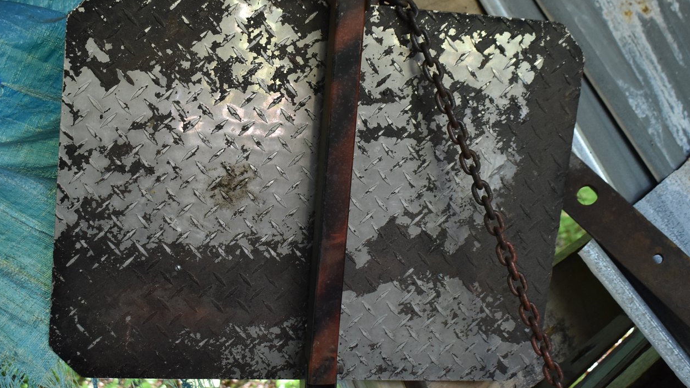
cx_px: 299
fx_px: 1056
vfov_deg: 20.8
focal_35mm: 58
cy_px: 152
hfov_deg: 36.1
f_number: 4
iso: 800
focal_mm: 27
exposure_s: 1/160
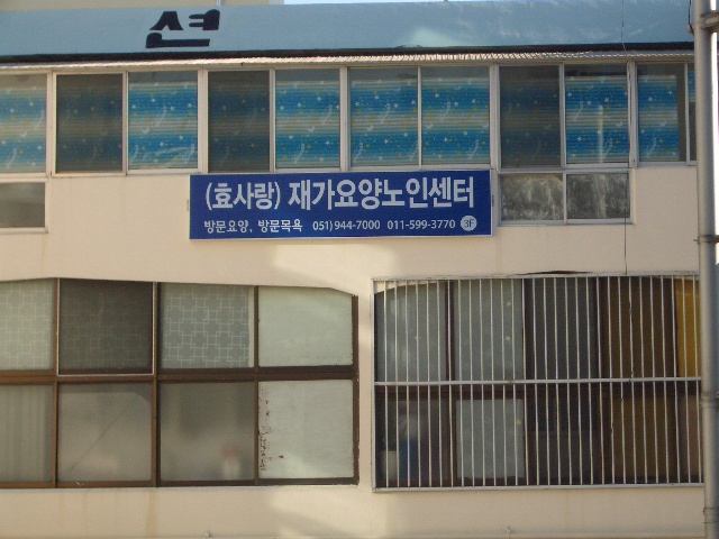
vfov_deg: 14.1
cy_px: 270
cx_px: 360
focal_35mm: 105
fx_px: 2181
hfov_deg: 18.7
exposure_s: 1/500
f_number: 4.8
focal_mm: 17.4
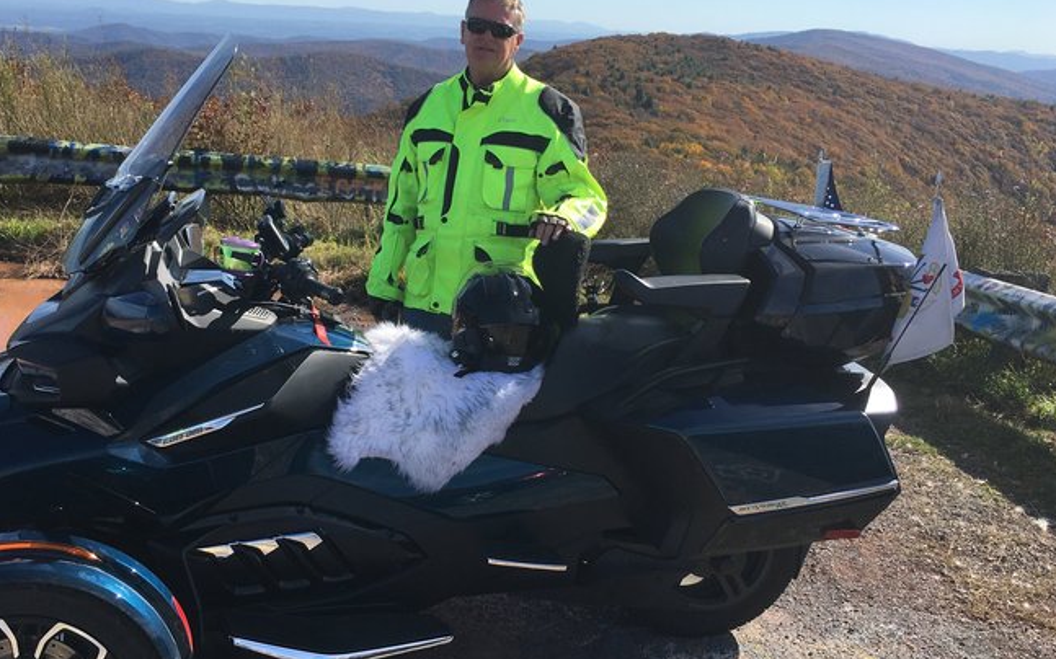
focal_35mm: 38
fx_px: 1093
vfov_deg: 33.6
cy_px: 351
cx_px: 441
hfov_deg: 51.3
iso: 25
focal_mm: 4.15
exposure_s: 1/1350
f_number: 2.2
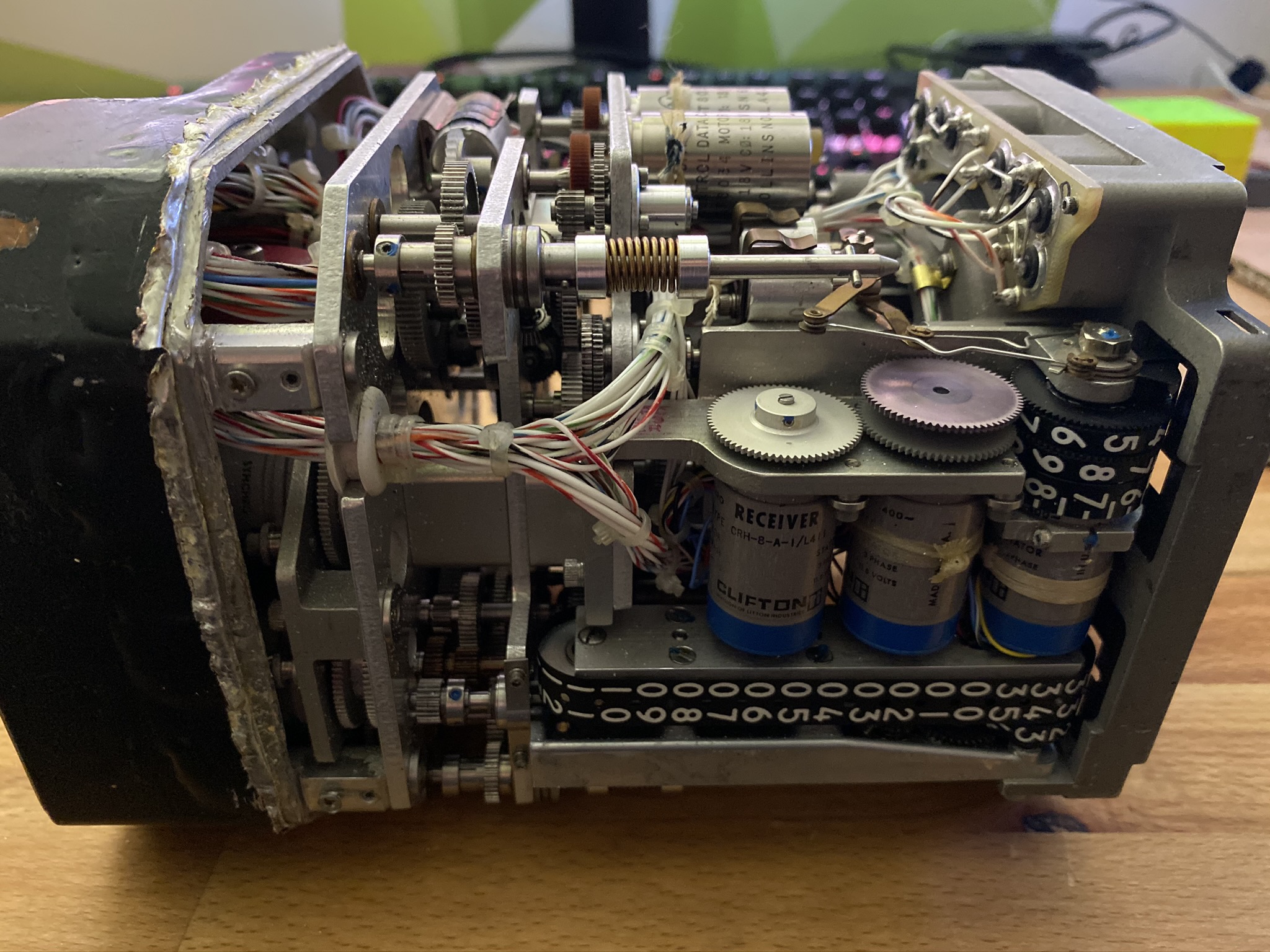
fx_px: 954
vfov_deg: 53.1
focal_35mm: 26
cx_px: 635
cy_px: 476
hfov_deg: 67.3
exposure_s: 1/29
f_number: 1.8
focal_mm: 4.25
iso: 800
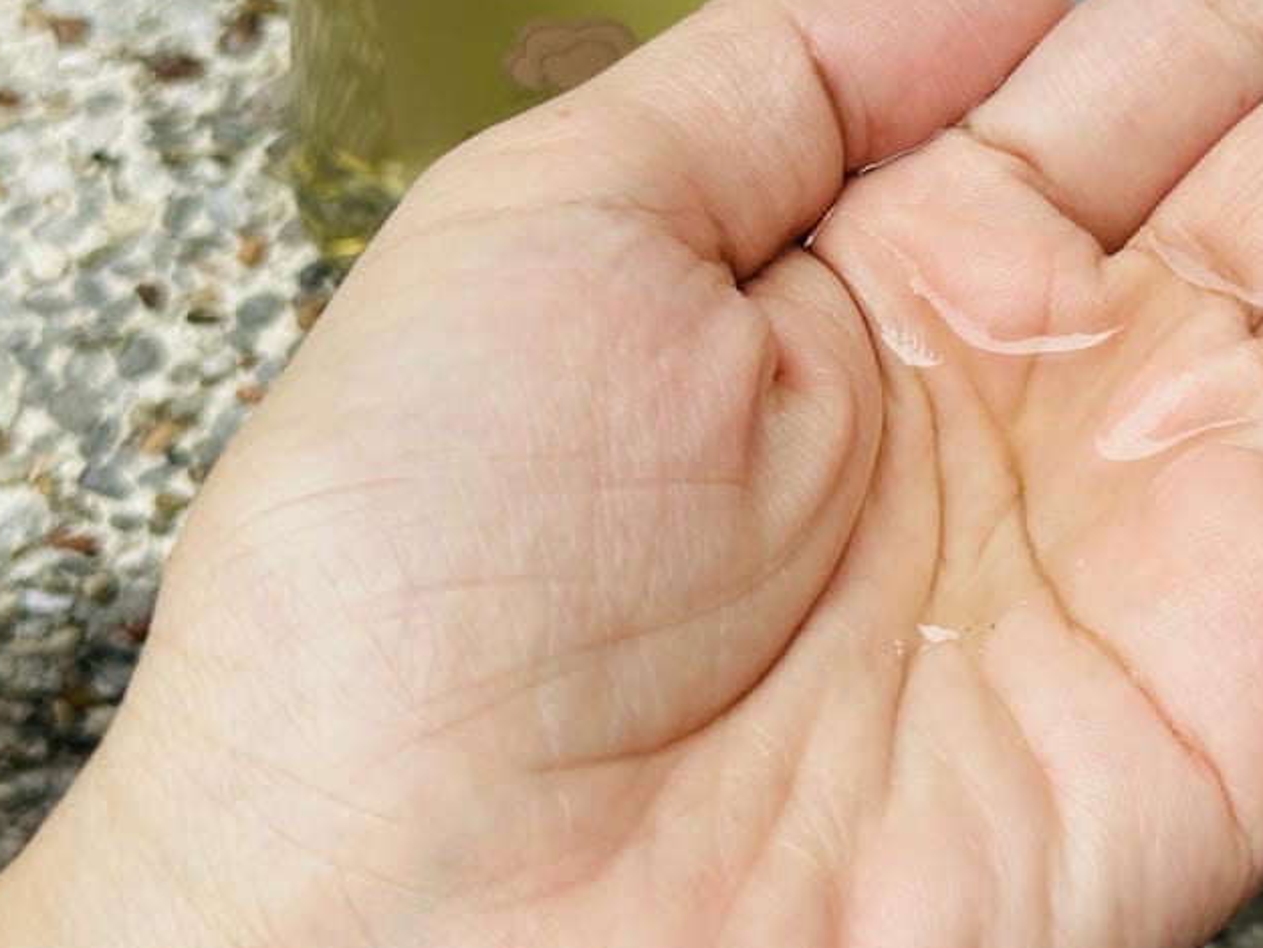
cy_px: 208
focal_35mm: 92
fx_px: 3358
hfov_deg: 20.9
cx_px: 1092
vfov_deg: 16.0
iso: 64
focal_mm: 6.86
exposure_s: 1/1339
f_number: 1.78
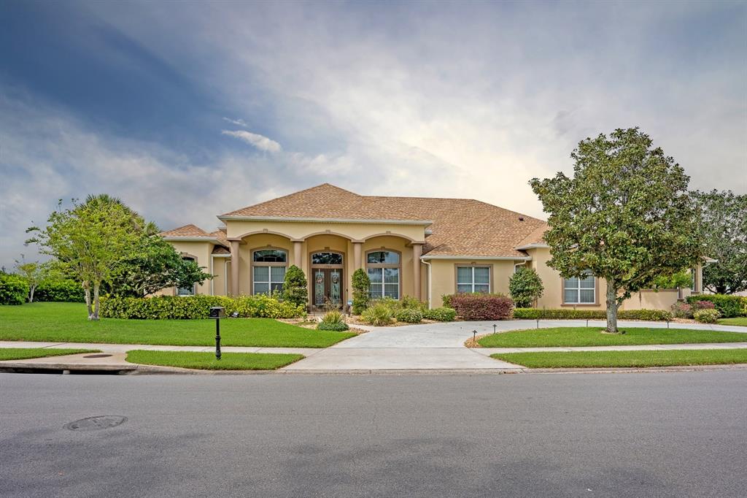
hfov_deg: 81.2
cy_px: 249
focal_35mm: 21
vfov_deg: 59.5
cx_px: 374
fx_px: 436
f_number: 5.6
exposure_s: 1/8000
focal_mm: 21
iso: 200
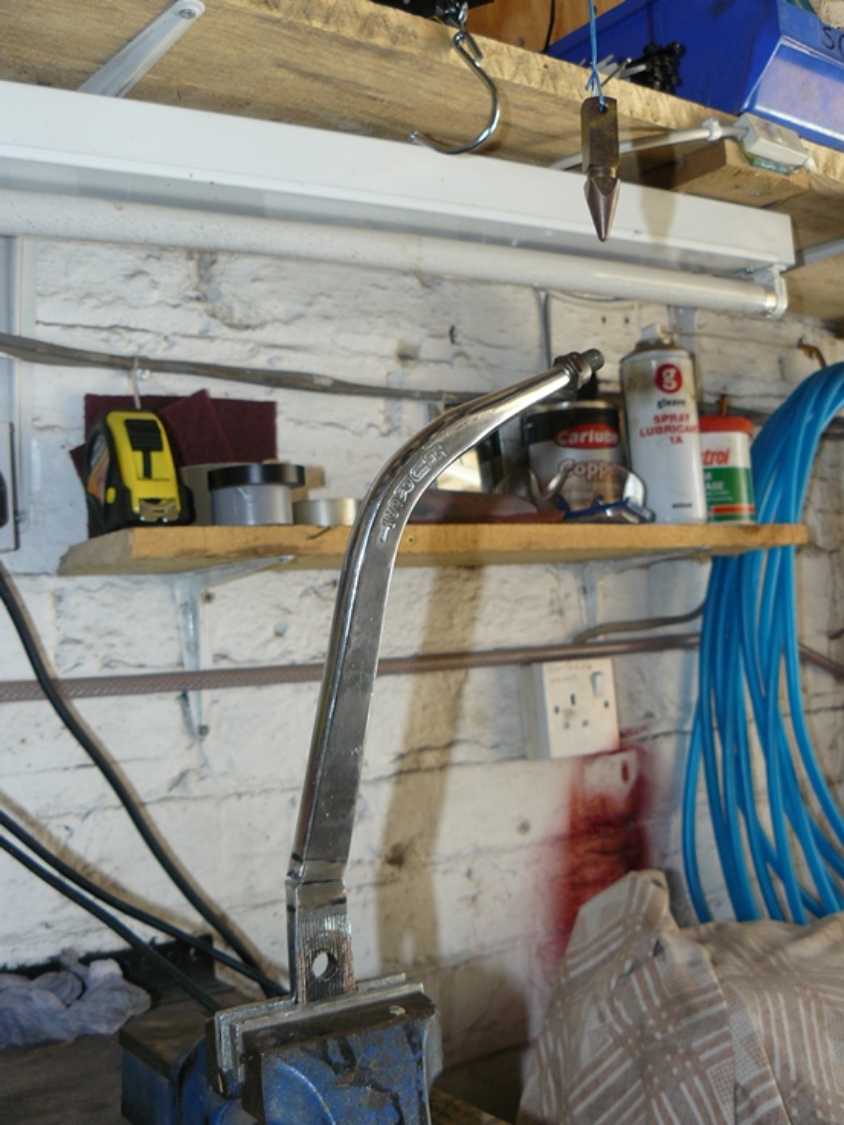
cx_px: 422
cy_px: 562
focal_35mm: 36
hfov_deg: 39.7
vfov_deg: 51.3
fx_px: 1170
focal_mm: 6
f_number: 2.8
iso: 100
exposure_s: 1/30
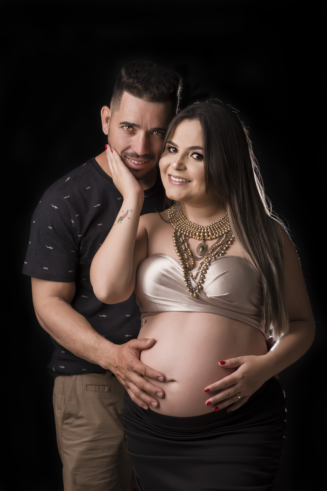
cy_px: 246
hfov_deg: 16.1
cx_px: 164
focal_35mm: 85
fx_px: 1158
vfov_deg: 23.9
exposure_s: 1/125
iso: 50
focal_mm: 85
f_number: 4
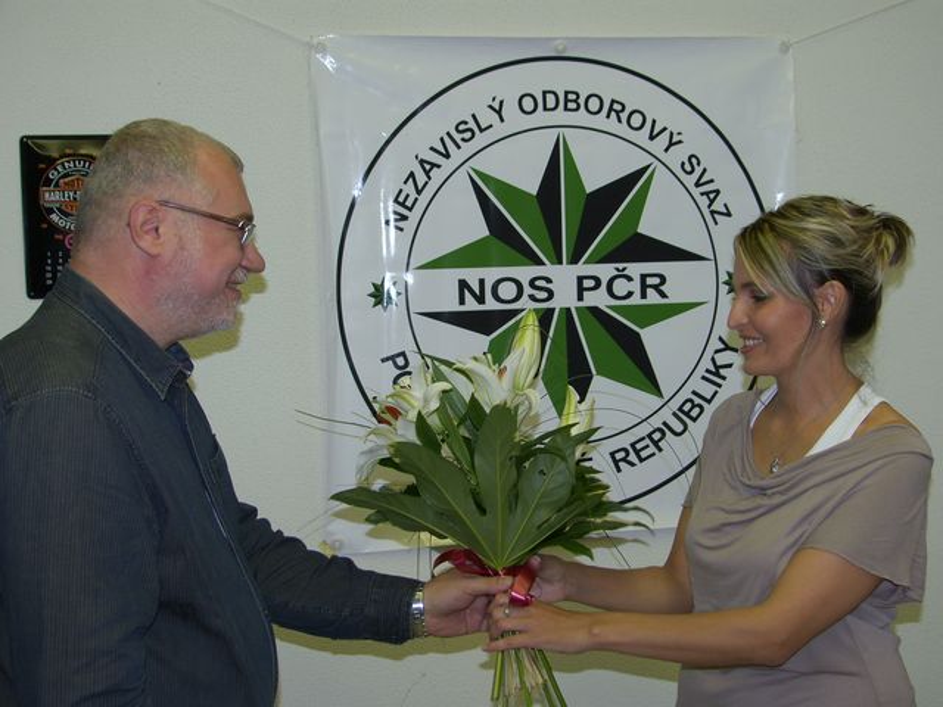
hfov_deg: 38.2
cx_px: 472
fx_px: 1362
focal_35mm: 50
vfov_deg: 29.1
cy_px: 354
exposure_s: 1/50
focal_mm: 12.9
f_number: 2.8
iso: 50
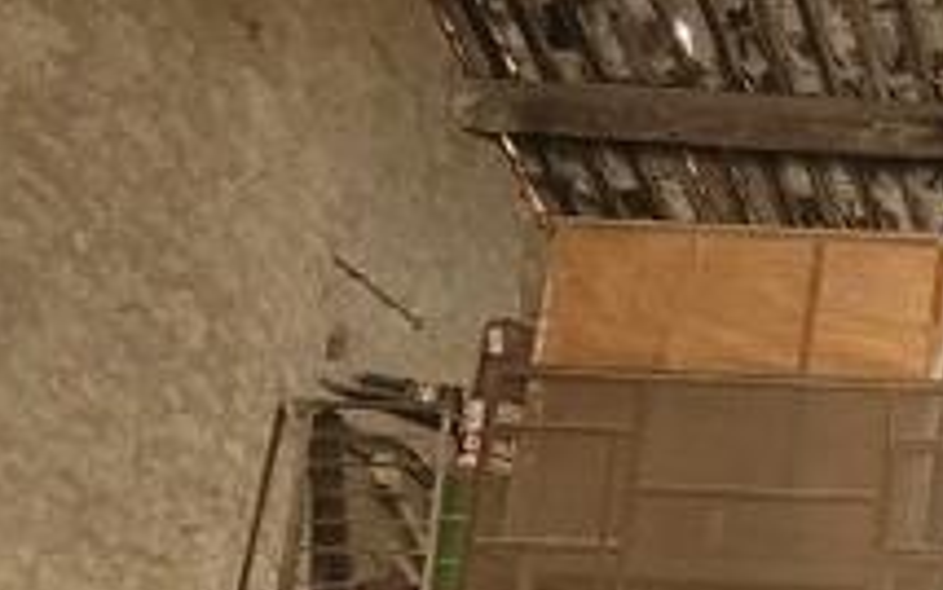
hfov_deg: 24.9
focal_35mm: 66
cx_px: 1357
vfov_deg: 18.7
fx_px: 1697
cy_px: 696
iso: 320
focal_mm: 1.74
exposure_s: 1/50
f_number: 2.2
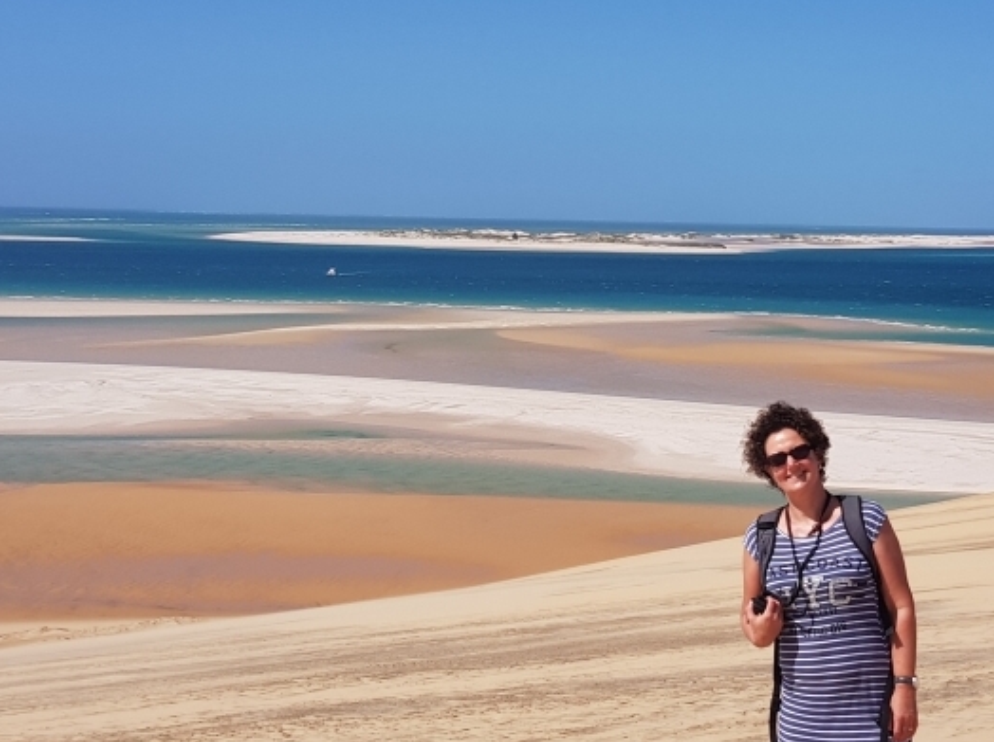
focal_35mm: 27
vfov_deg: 51.2
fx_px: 774
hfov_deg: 65.4
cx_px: 512
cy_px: 366
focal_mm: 4.2
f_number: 1.7
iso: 40
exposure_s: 1/3936
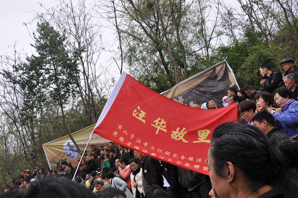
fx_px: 310
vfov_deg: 35.4
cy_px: 99
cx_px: 149
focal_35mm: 38
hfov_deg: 51.3
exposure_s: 1/250
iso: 200
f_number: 8
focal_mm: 25
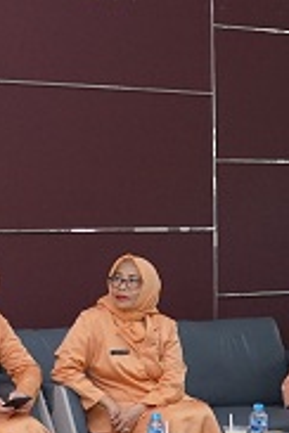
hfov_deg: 11.6
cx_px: -95
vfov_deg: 17.7
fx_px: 1385
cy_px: 303
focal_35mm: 115
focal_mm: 30
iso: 2500
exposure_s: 1/125
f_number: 4.5
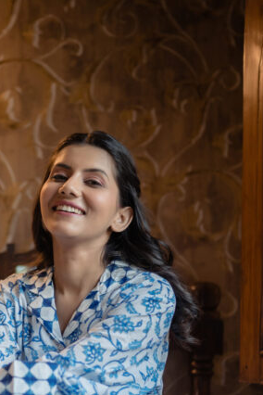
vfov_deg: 26.7
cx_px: 23
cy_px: 327
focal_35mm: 74
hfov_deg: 18.1
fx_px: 811
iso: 640
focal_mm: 35
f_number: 1.4
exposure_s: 1/250
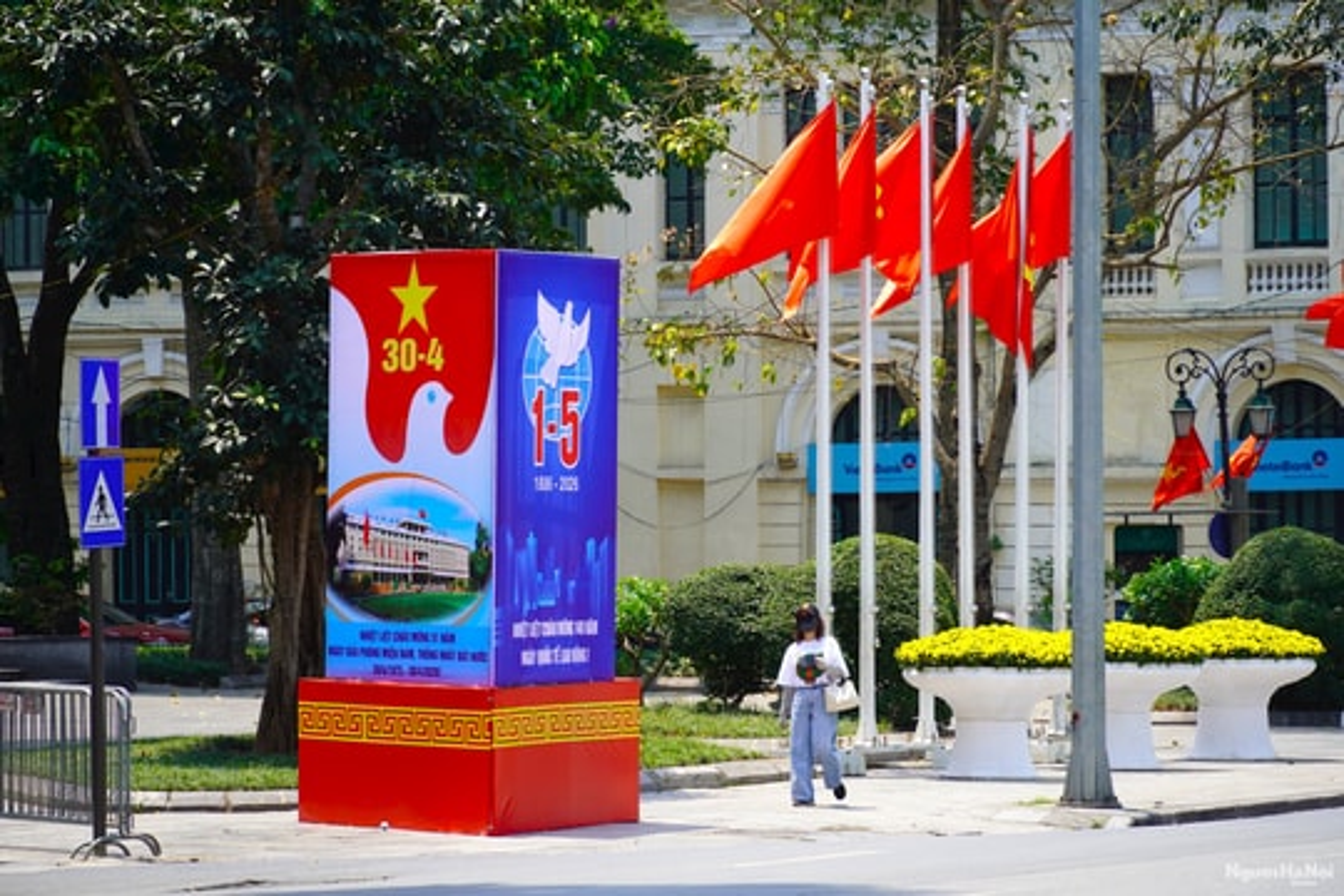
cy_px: 448
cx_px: 672
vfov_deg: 7.7
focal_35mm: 178
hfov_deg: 11.5
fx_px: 6663
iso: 100
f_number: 5.6
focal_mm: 119
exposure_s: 1/250
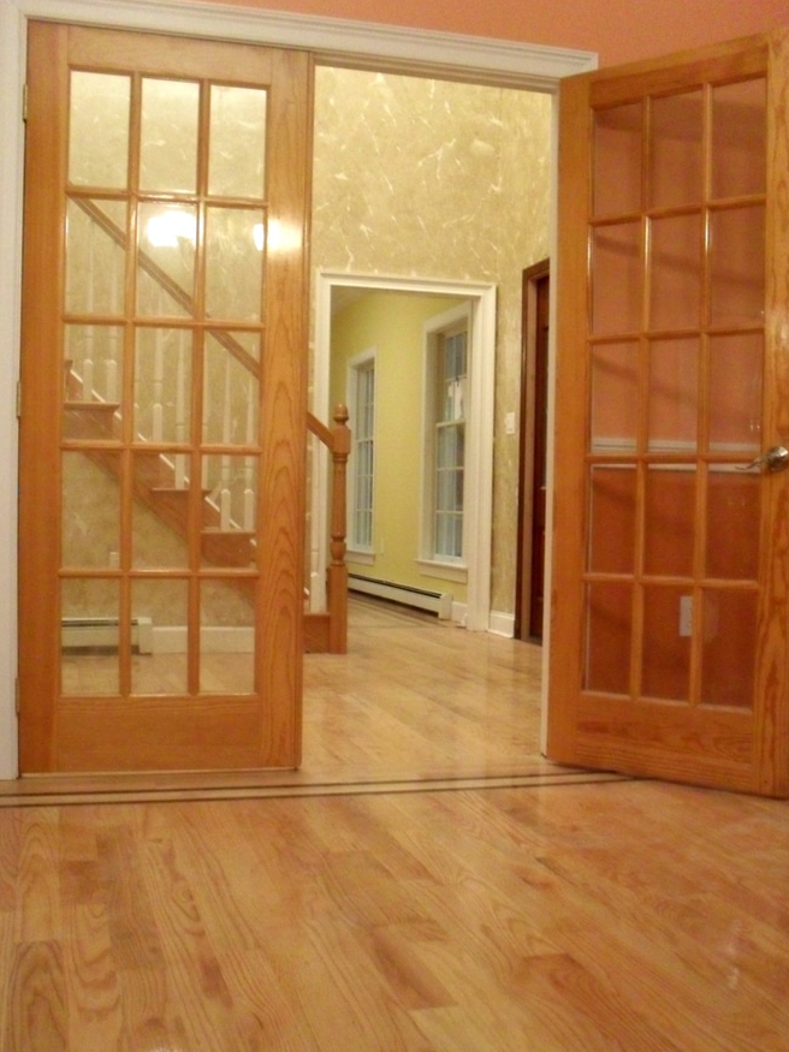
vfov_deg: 46.7
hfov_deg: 35.9
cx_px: 425
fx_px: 1216
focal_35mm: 40
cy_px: 595
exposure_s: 1/15
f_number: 3.2
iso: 400
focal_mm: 6.3
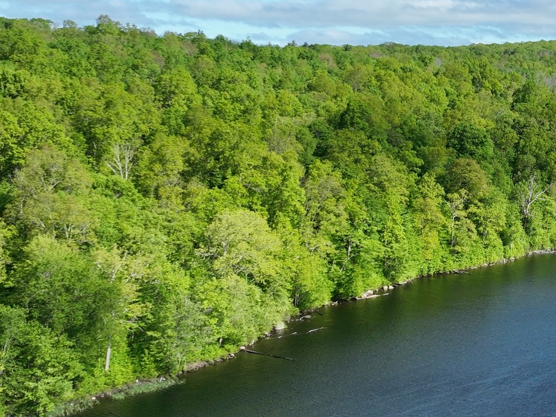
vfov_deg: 18.6
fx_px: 1268
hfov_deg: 23.6
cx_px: 563
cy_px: 214
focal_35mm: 79
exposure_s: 1/1600
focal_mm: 12.29
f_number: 2.8
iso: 160
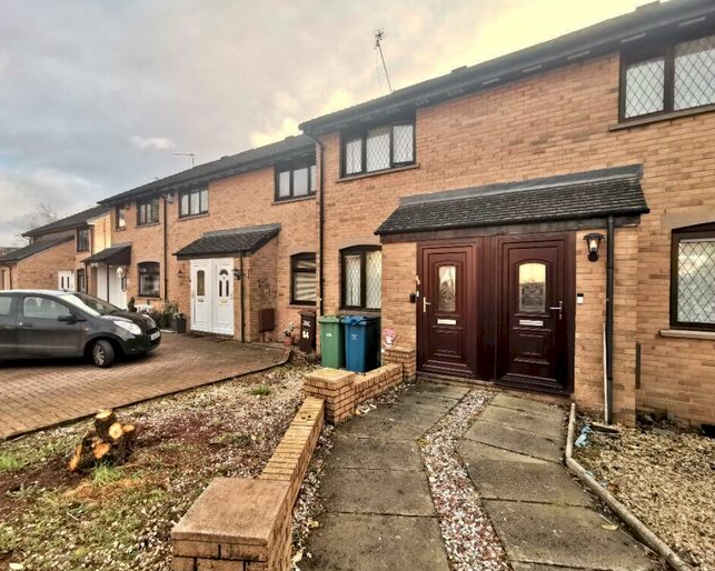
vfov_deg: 76.9
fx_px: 360
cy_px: 284
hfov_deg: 89.6
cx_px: 340
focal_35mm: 17
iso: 50
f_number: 2.2
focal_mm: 2.35
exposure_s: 1/438
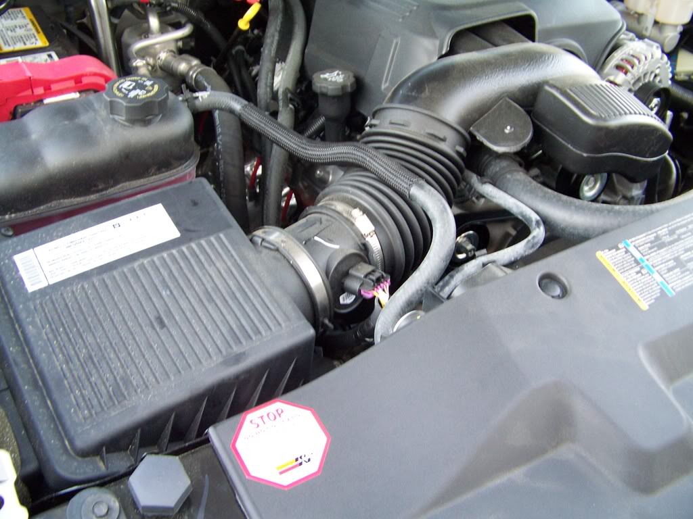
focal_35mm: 36
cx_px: 346
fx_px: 721
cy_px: 260
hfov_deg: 51.4
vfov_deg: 39.7
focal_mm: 5.85
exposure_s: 1/30
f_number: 2.8
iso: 160
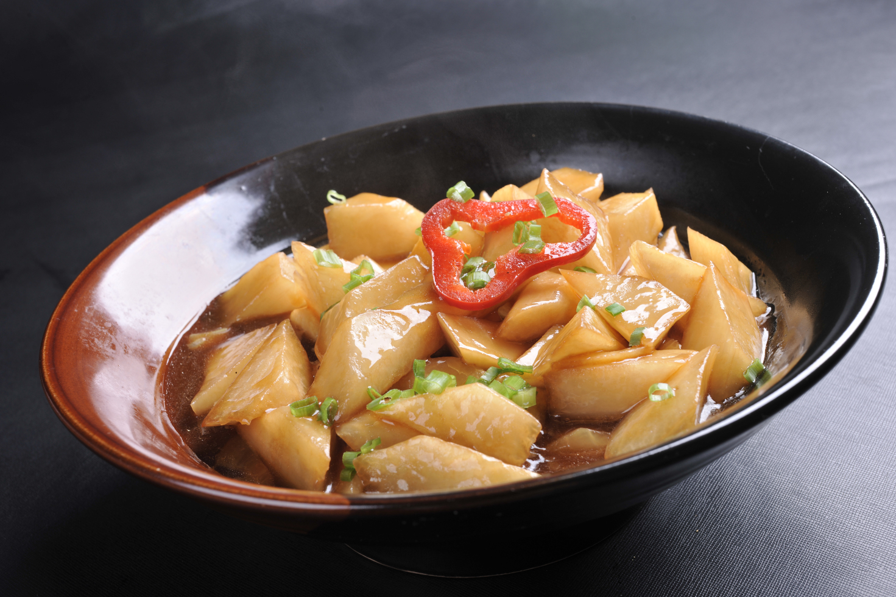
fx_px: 1269
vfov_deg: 26.5
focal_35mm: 51
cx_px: 456
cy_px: 302
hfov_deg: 38.9
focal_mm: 50
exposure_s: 1/125
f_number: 13
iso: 100
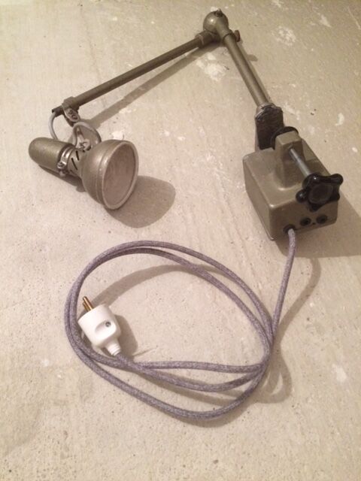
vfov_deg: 61.7
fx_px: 403
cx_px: 180
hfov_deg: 48.2
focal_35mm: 29
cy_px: 240
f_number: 2.2
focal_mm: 4.15
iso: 320
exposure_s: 1/17
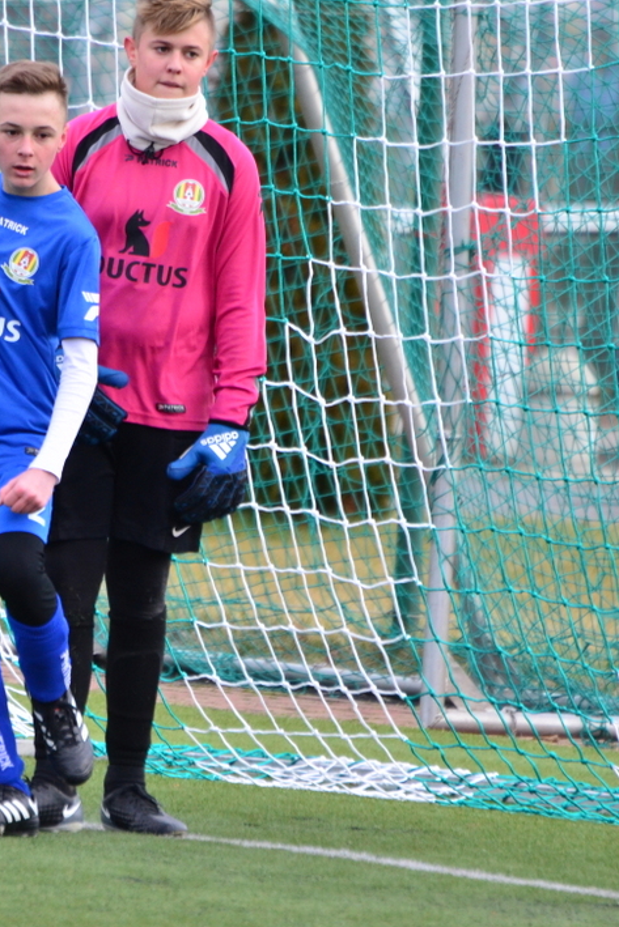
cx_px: 67
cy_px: 410
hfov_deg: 1.9
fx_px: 18276
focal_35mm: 709
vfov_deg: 2.9
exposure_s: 1/640
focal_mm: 280
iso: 800
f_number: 5.6
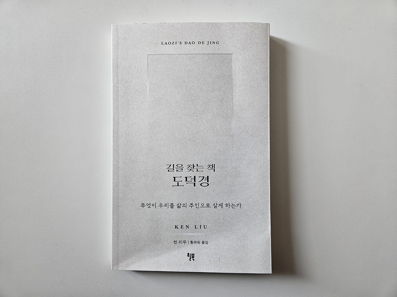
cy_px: 148
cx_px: 198
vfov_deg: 58.9
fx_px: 264
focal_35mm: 23
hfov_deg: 73.9
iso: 125
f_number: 1.8
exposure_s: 1/120
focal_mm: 5.4
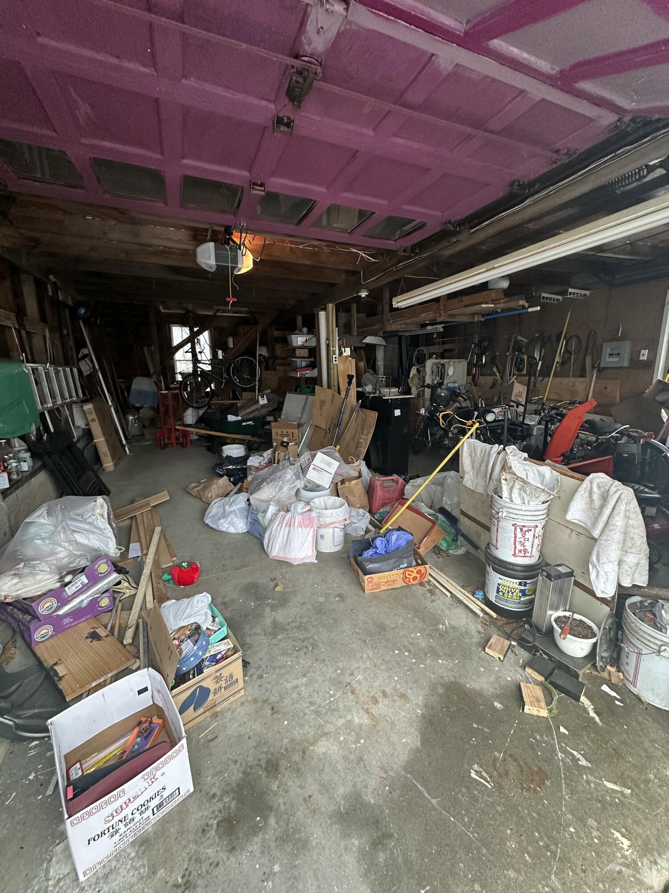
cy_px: 446
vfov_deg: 102.1
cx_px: 334
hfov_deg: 85.7
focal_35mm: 14
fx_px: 361
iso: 250
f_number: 2.2
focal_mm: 2.22
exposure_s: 1/99
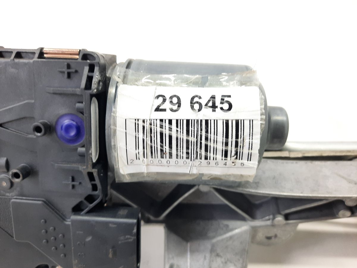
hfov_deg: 69.4
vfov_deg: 54.9
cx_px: 178
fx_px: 258
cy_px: 134
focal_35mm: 25
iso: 100
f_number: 2
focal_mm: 4.6
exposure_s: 1/50
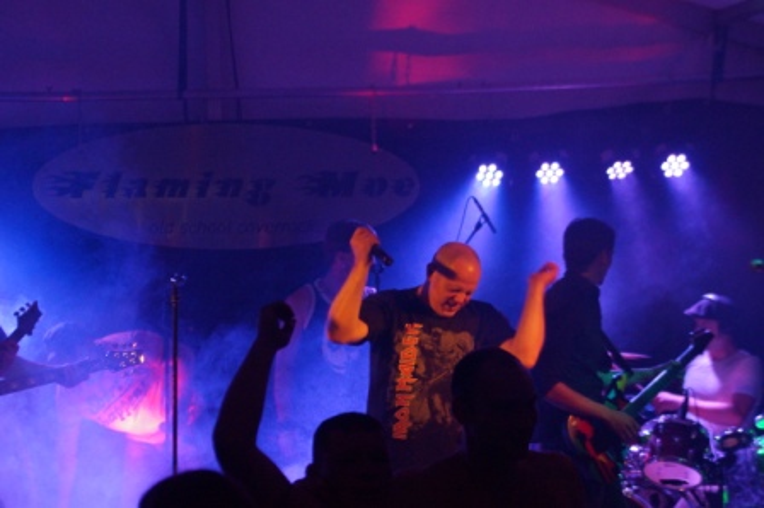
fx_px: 1749
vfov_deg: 16.5
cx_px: 382
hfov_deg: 24.6
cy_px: 254
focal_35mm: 82
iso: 2000
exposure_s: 1/100
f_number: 4.5
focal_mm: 55
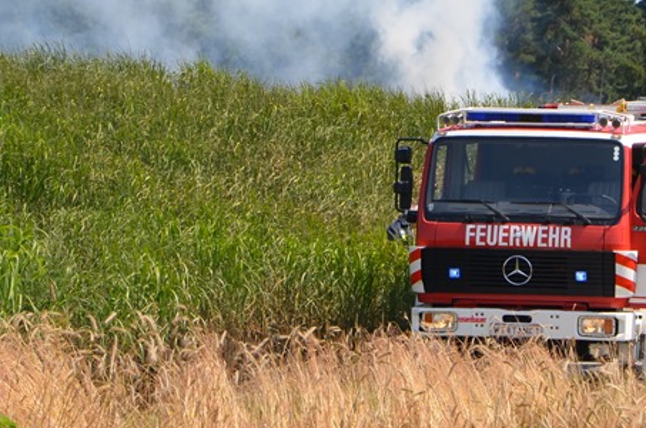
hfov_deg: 7.4
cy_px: 58
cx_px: 291
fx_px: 4976
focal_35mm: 278
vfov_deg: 4.9
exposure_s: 1/250
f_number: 8
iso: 100
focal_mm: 105
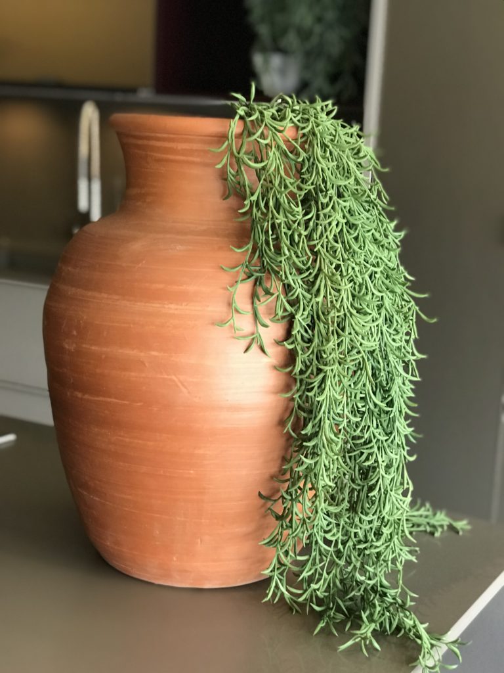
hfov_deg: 25.7
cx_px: 252
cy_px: 336
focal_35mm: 57
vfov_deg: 33.8
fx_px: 1107
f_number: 2.8
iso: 250
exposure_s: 1/60
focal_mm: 6.6
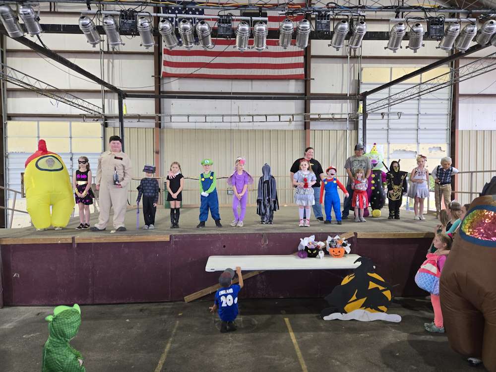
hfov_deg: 73.9
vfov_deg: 58.9
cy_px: 186
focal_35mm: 23
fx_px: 330
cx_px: 248
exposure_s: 1/120
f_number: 1.8
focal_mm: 5.4
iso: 320
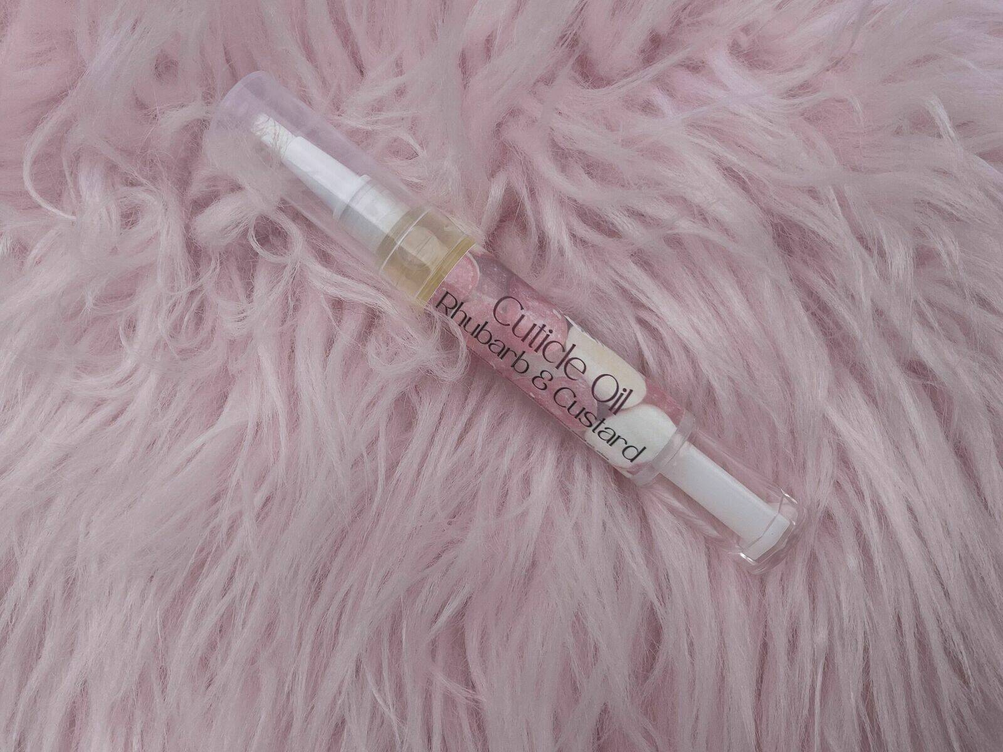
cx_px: 502
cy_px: 376
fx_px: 840
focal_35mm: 29
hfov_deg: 61.7
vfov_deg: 48.2
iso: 16
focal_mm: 3
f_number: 1.8
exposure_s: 1/1626
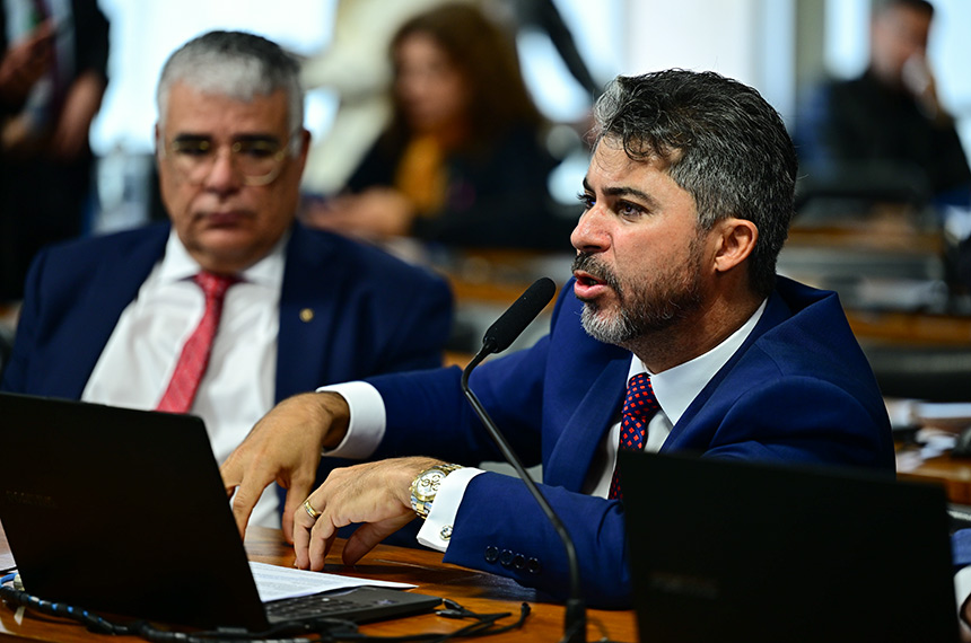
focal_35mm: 165
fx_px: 4442
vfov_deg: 8.3
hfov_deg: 12.5
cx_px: 486
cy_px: 322
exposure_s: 1/125
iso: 800
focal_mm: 165
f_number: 2.8
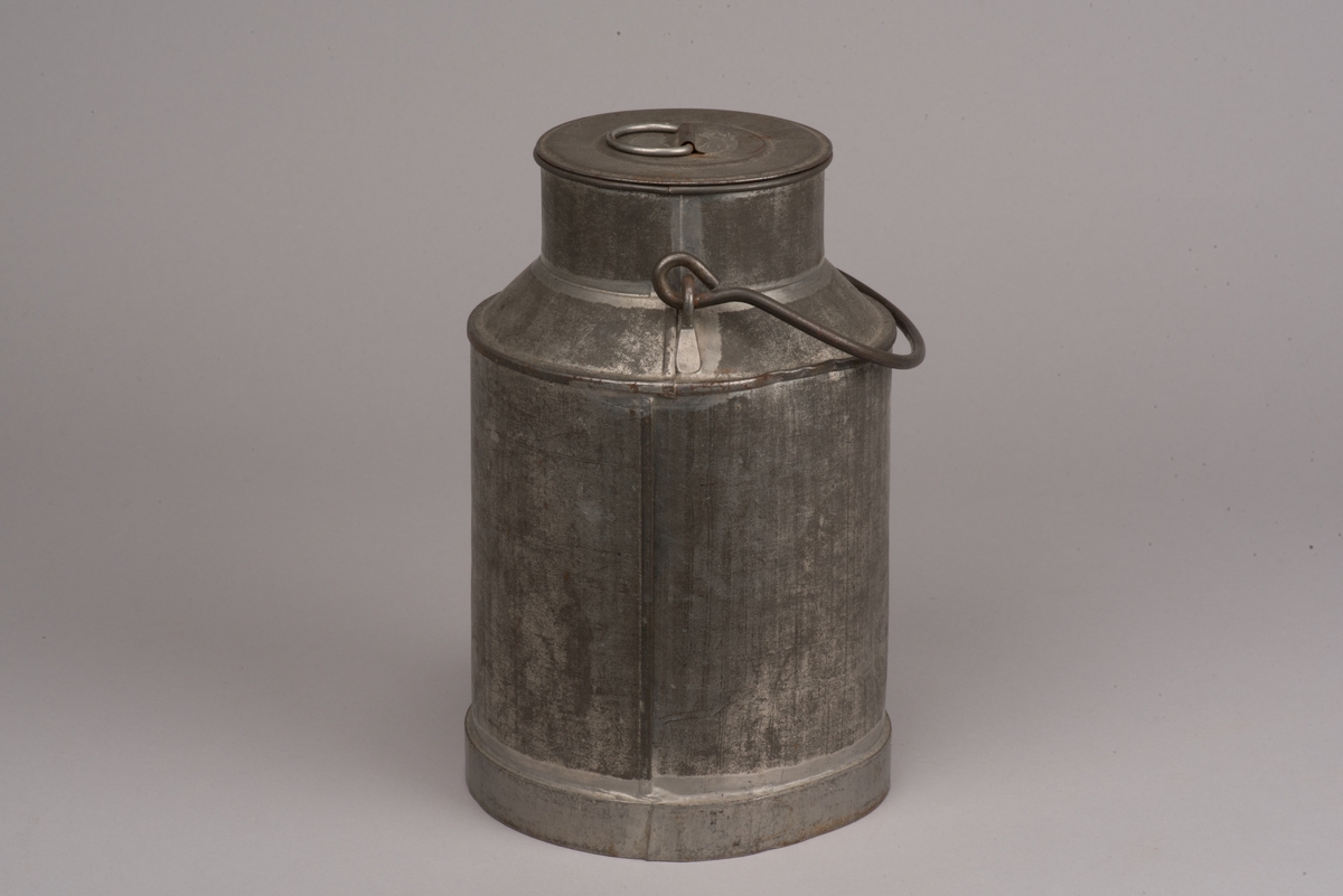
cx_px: 672
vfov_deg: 13.1
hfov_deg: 19.4
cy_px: 448
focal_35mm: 105
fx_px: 3918
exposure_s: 1/160
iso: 400
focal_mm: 105
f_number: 25
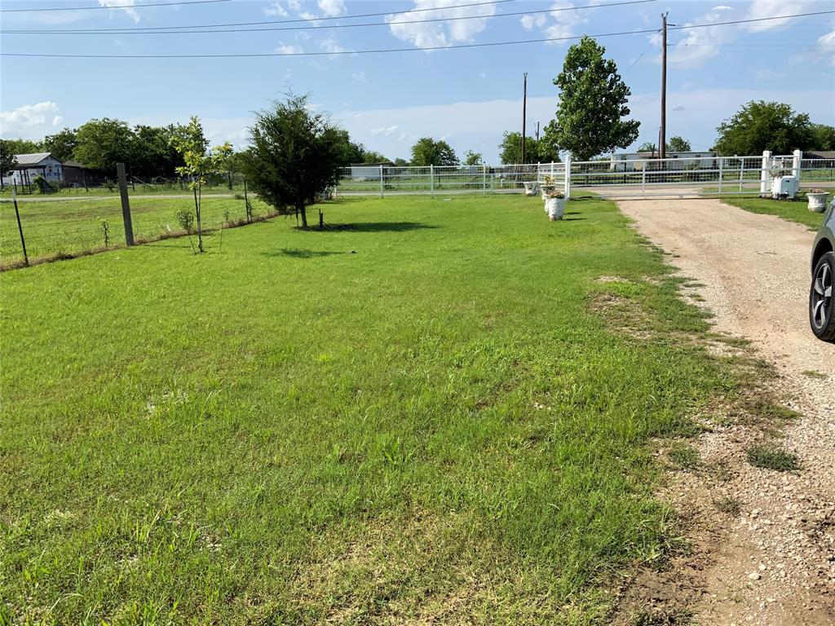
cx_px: 418
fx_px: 700
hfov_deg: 61.7
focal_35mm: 29
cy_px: 313
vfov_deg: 48.2
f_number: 1.8
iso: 16
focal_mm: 3
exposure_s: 1/1912
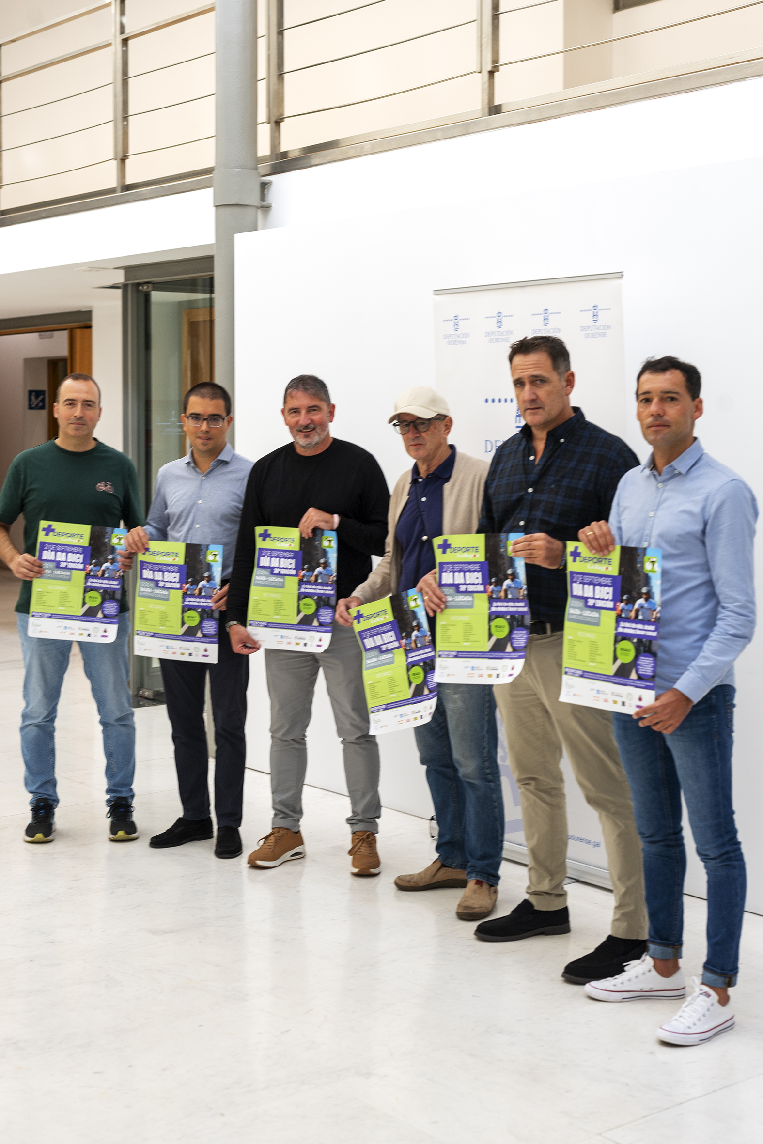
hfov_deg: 27.0
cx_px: 382
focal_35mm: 50
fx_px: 1589
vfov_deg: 39.6
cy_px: 572
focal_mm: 50
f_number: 4
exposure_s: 1/100
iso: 320
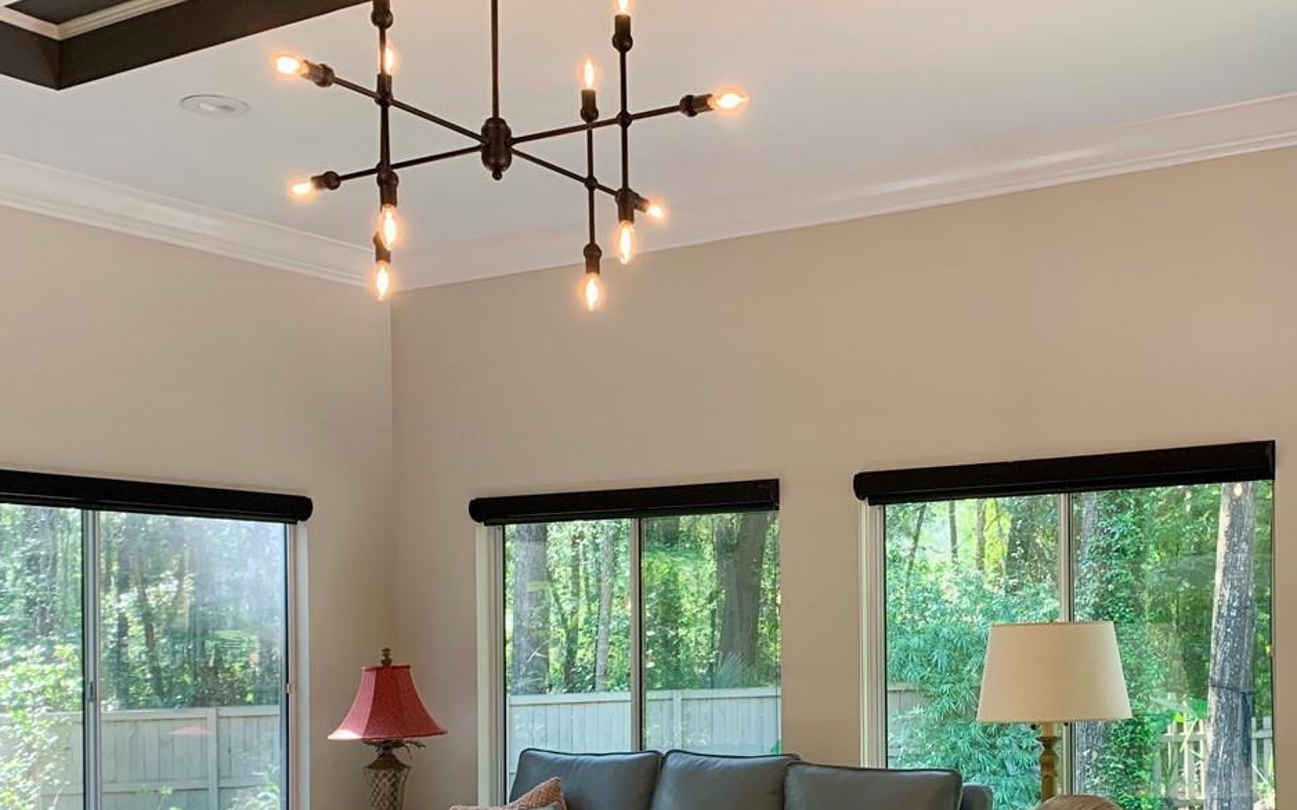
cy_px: 661
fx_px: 1661
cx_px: 814
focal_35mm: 47
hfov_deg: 42.3
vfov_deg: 26.8
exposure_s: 1/120
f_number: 1.8
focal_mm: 4.25
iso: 100
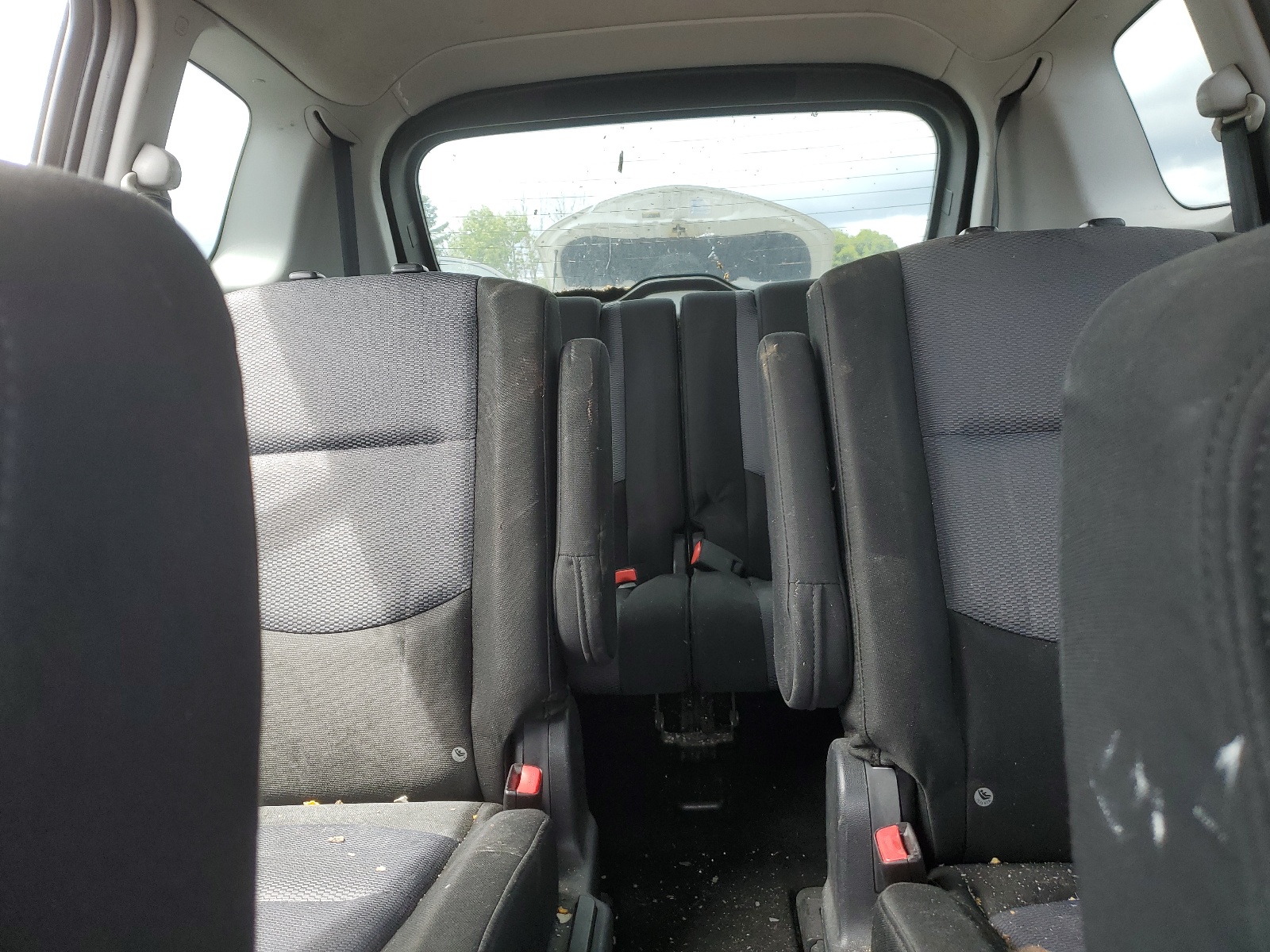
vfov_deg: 53.1
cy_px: 476
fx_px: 954
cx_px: 635
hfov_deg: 67.3
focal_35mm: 26
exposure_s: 1/161
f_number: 1.5
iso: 50
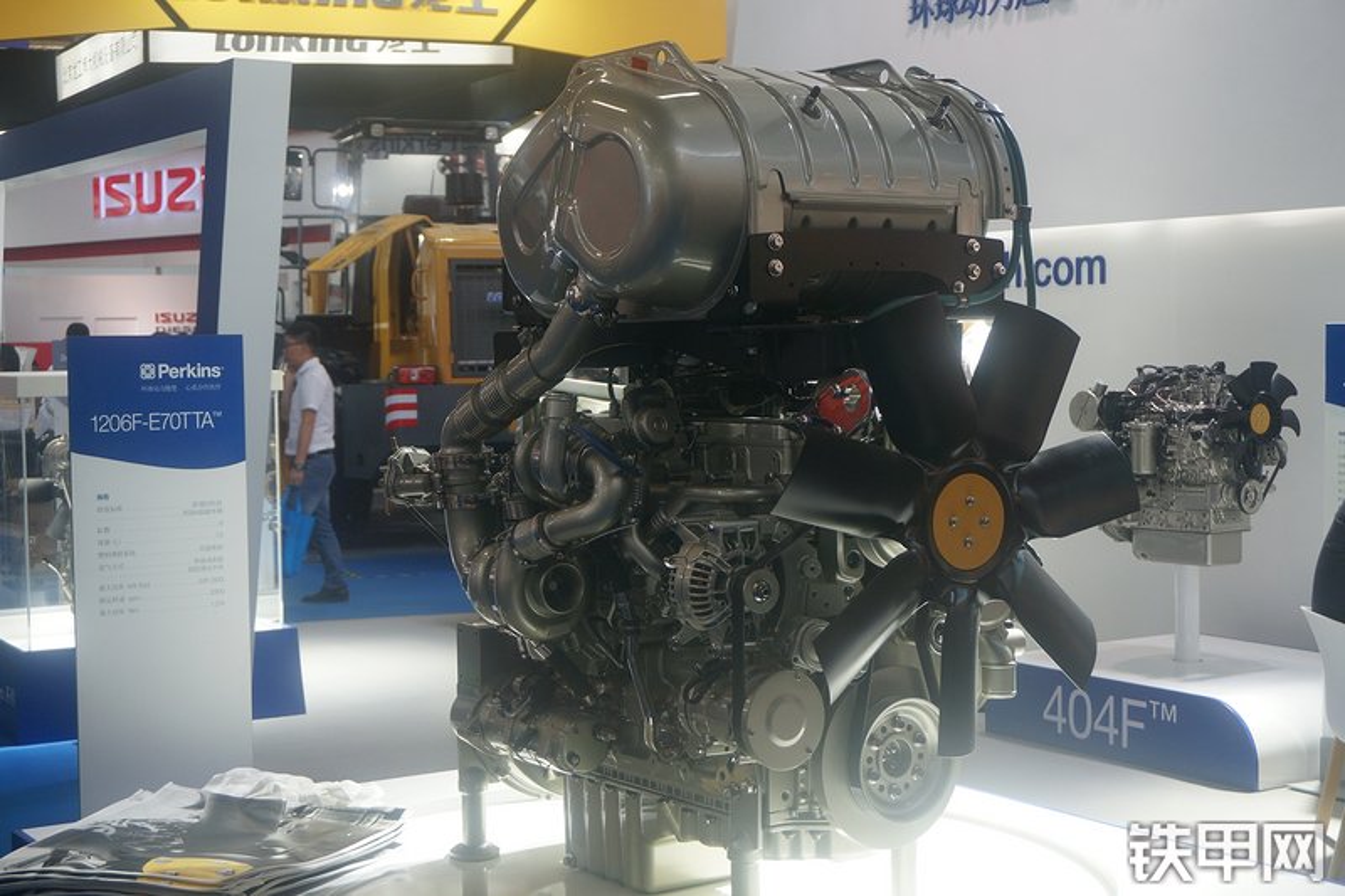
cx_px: 672
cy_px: 448
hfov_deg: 36.9
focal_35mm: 54
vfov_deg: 25.0
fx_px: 2017
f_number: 5.6
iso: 250
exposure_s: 1/60
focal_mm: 36
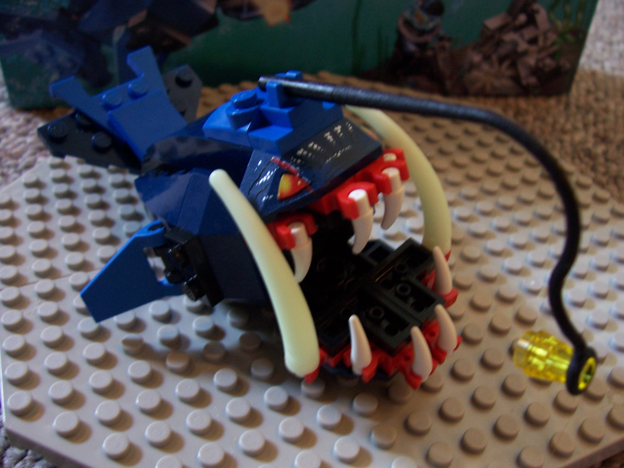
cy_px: 234
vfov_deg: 41.8
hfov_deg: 54.0
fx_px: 613
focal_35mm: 34
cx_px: 312
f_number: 2.7
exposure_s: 1/8
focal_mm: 5.6
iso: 160
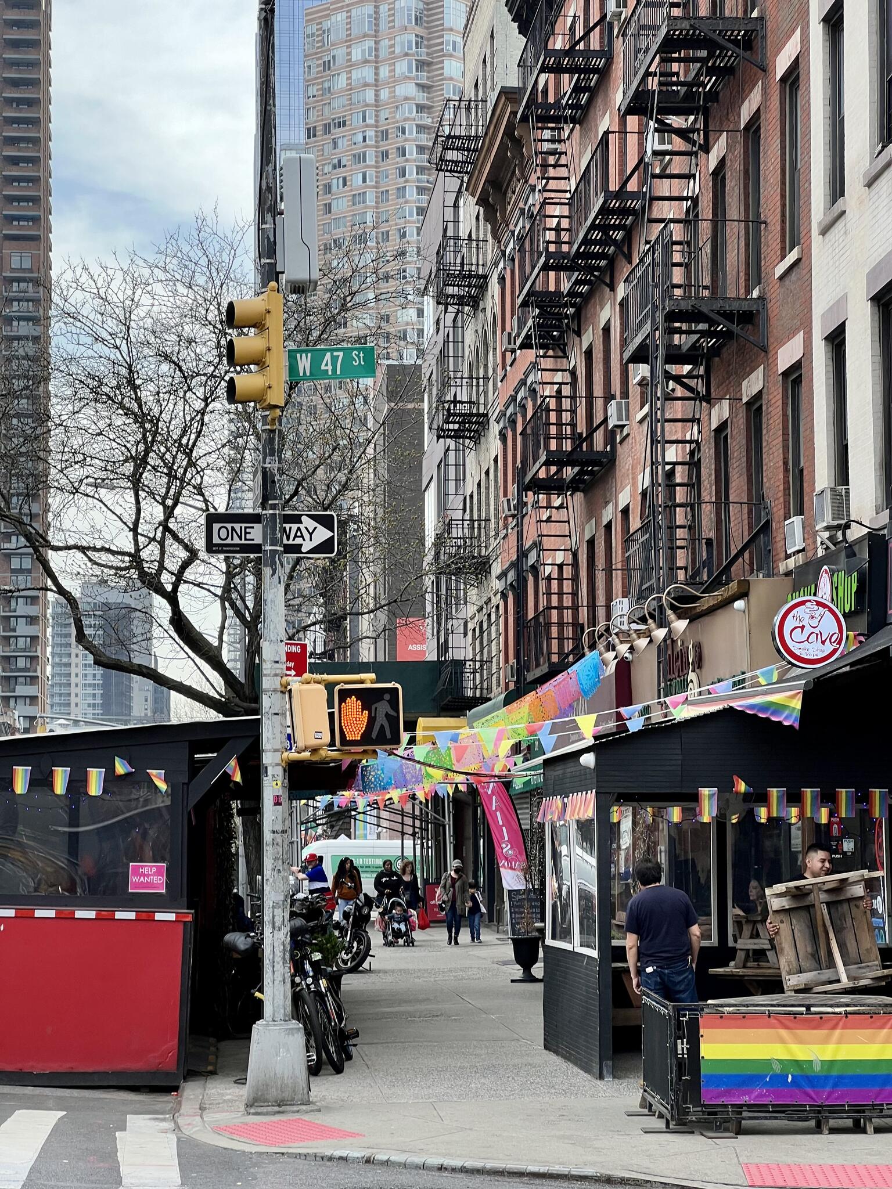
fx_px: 2646
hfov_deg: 19.1
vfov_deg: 25.3
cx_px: 446
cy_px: 594
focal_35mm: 77
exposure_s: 1/182
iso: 32
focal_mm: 9
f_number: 2.8
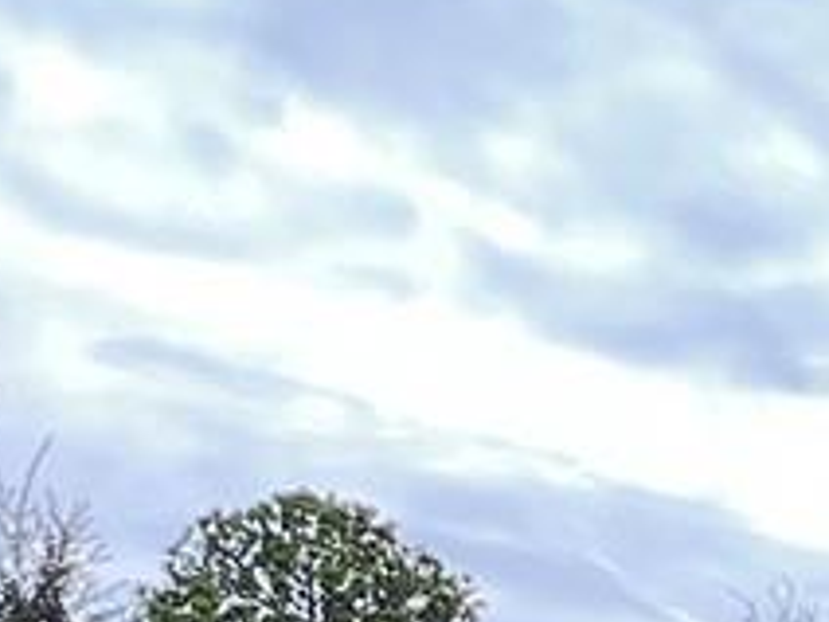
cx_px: 1627
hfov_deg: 16.0
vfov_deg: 13.1
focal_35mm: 98
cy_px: 1228
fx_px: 2347
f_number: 1.8
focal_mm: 1.57
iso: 32
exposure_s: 1/127
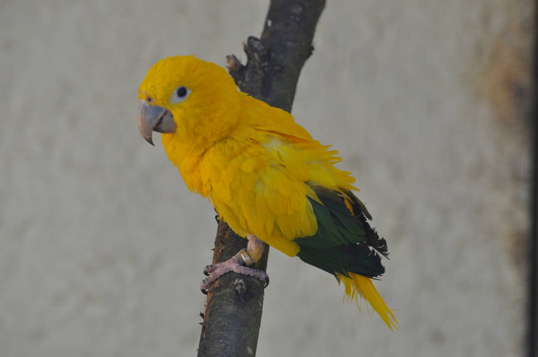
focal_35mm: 210
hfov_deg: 9.8
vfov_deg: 6.5
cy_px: 178
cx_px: 269
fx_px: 3135
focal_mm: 140
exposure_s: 1/1000
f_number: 4.8
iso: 560
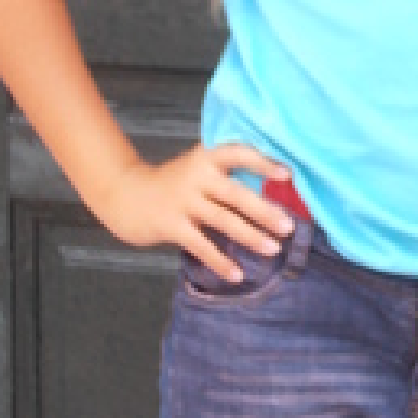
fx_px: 3101
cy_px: -104
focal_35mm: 227
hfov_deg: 7.7
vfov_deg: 7.6
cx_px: 421
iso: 80
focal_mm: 12.29
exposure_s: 1/125
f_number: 4.8
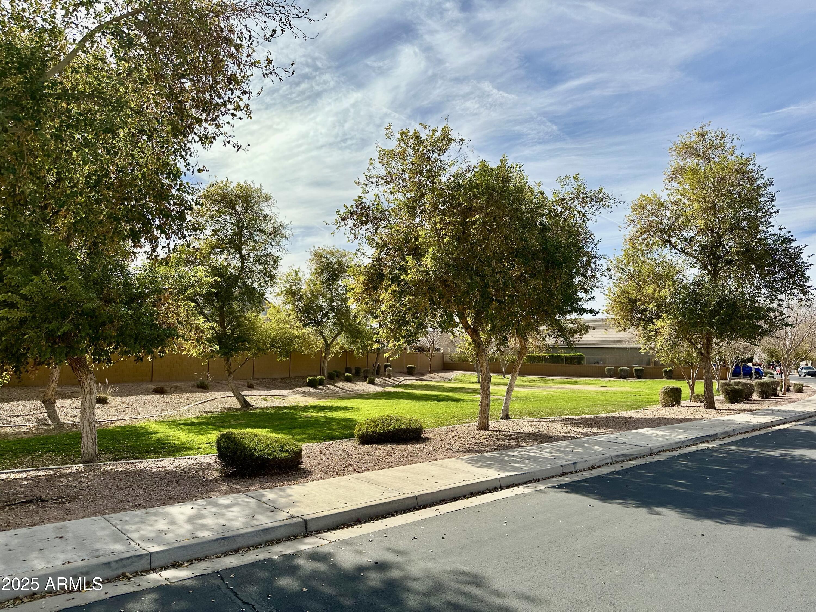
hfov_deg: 71.6
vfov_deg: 56.8
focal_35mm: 24
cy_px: 306
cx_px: 408
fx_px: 566
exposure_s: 1/7042
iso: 80
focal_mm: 6.86
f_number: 1.78
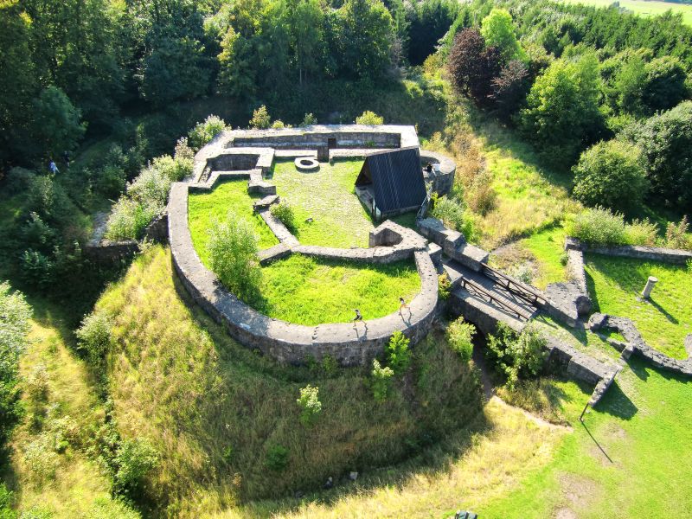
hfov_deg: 71.6
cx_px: 346
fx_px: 480
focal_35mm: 24
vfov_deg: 56.8
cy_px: 260
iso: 64
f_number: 3.2
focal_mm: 4.3
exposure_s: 1/160
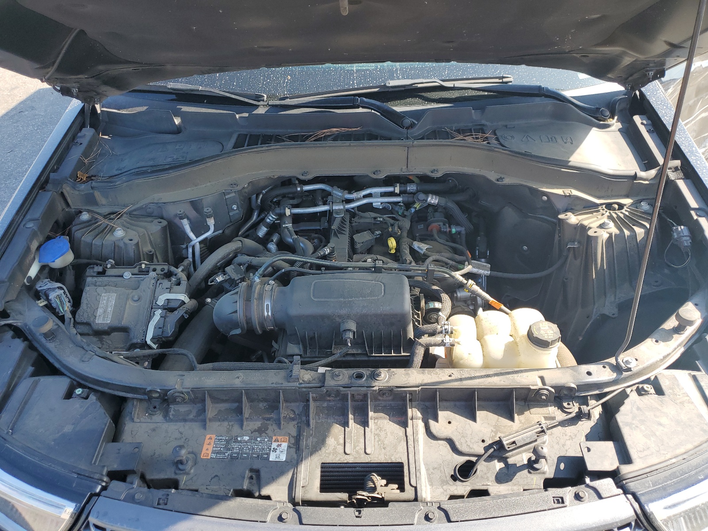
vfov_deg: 53.1
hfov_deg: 67.3
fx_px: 532
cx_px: 354
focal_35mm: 26
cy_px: 266
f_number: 1.5
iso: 50
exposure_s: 1/556
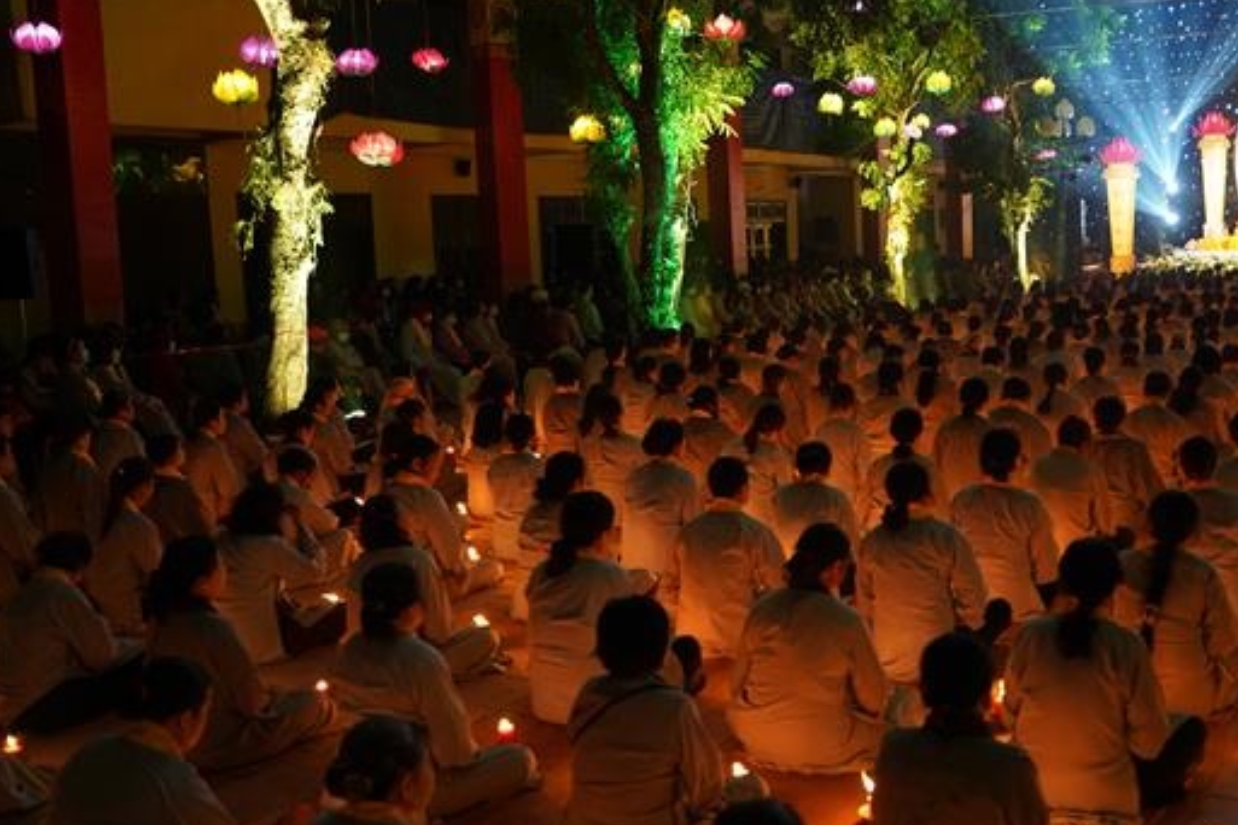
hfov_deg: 50.2
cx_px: 772
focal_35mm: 38
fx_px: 1307
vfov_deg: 35.0
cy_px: 435
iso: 1250
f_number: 2.8
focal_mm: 30
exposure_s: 1/30
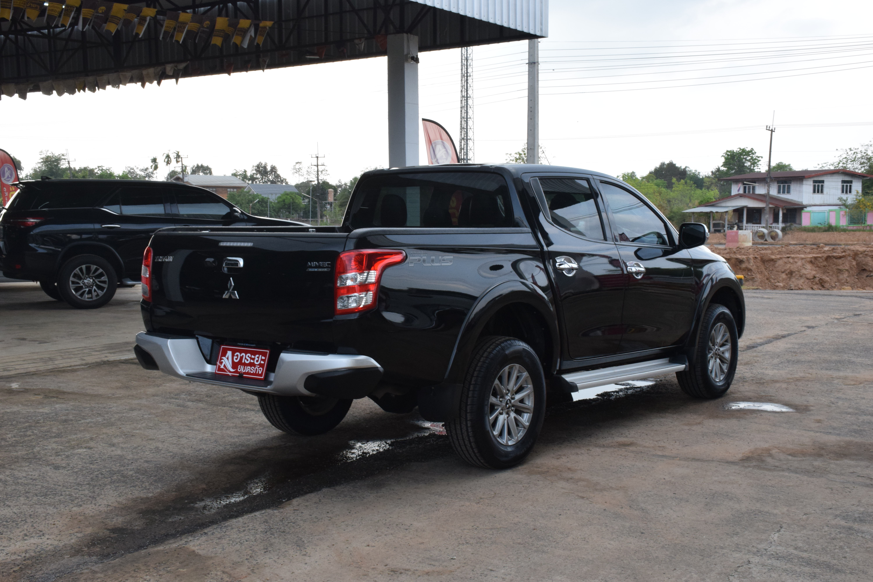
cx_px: 436
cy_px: 291
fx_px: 1091
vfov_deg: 29.9
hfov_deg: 43.6
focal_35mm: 45
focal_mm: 30
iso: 1000
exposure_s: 1/160
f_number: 18
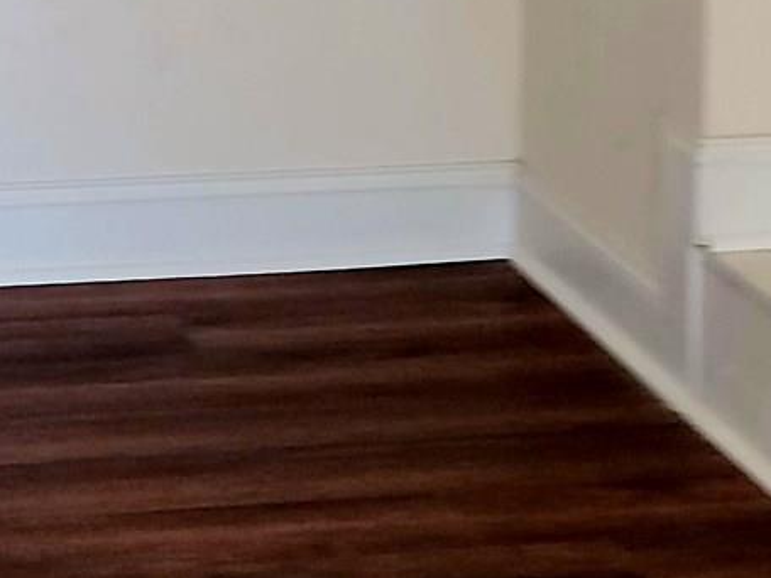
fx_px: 3452
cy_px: -619
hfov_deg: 12.5
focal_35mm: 155
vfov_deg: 9.0
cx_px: -68
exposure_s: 1/60.2
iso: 80
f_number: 1.8
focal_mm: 5.4
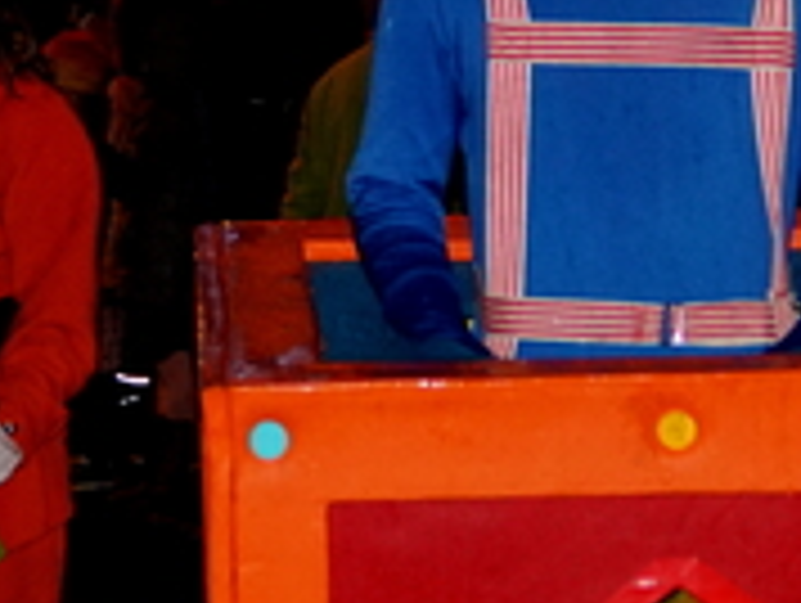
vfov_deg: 7.7
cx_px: 50
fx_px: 4495
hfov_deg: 10.1
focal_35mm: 194
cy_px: 94
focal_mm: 40
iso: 1600
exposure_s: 1/60
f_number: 4.5
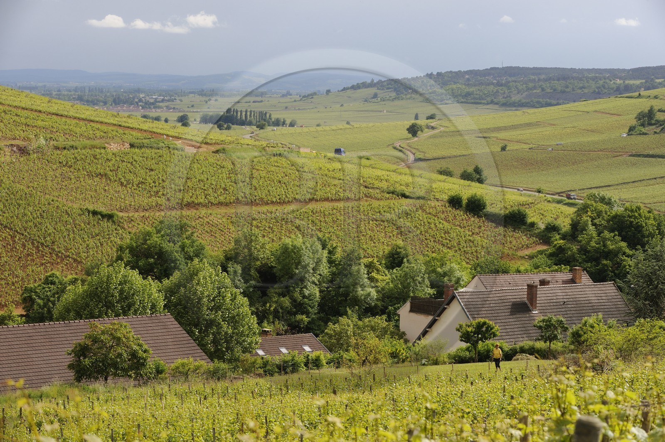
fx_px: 1938
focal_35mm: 105
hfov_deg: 19.5
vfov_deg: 13.0
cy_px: 221
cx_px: 332
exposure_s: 1/250
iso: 200
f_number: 9
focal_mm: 105
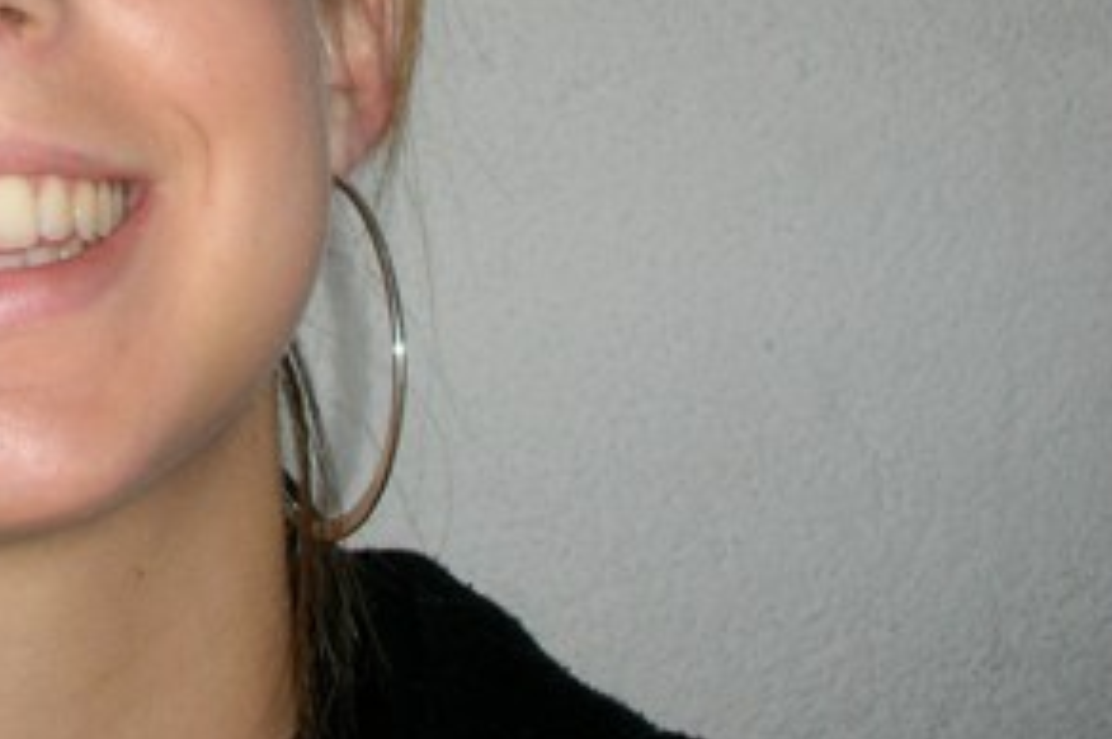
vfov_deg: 12.7
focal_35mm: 105
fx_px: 3240
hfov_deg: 18.8
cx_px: -95
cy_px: -99
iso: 50
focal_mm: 7.7
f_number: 3.5
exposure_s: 1/60.1
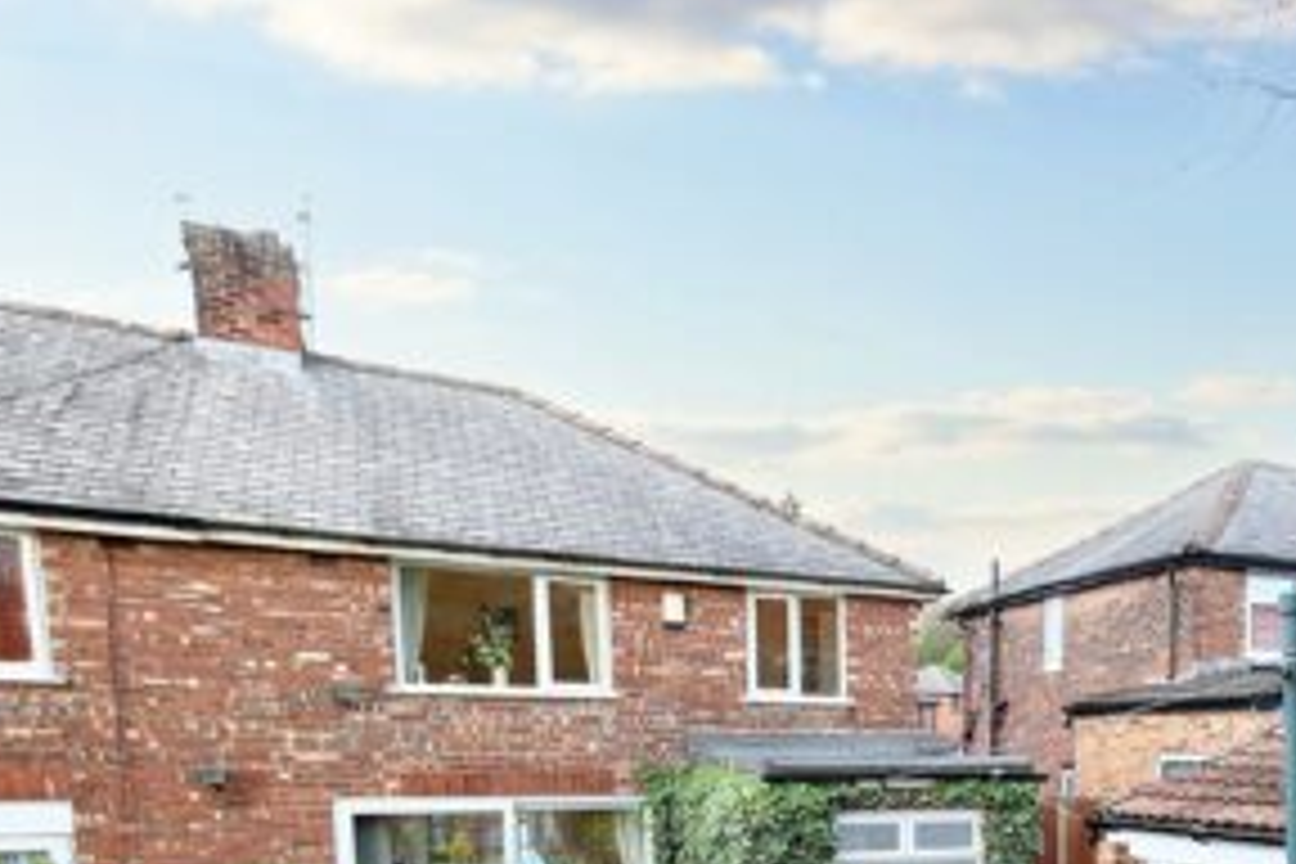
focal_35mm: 30
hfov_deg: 56.3
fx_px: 1080
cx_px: 1080
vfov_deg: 38.8
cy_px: 855
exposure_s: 1/100
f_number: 4
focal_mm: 10
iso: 200
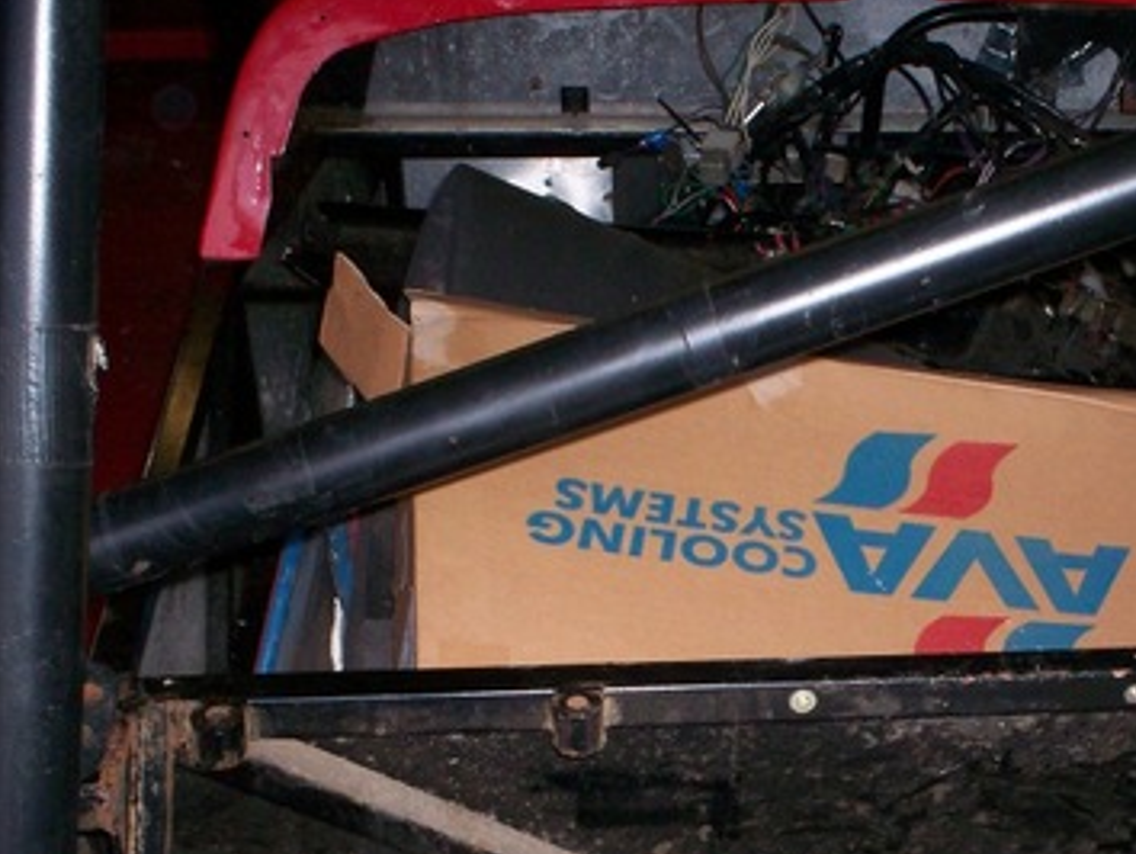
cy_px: 645
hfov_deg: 29.3
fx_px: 2135
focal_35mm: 65
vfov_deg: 22.4
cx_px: 860
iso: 140
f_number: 4.5
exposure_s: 1/60
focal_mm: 6
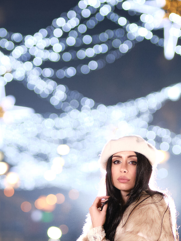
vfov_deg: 7.0
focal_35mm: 281
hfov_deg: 5.3
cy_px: 258
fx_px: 1959
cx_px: 54
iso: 800
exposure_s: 1/250
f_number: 1.8
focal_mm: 85
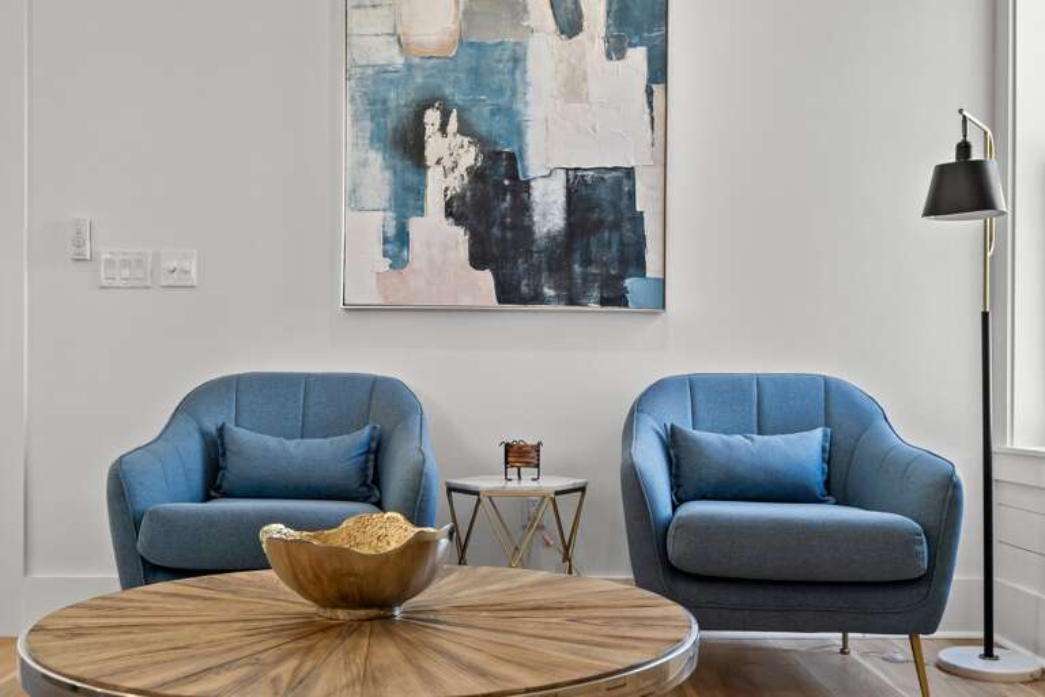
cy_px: 348
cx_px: 522
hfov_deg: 53.1
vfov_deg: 36.9
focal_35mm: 36
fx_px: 1045
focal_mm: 24
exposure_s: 1/50
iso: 400
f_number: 4
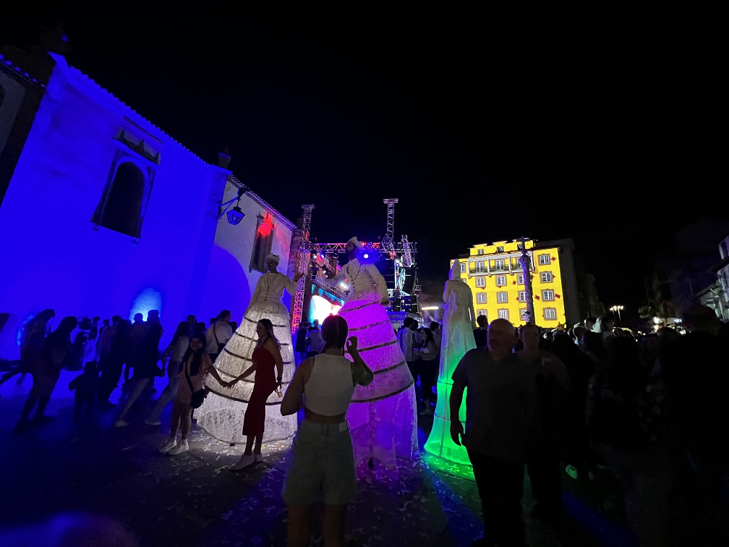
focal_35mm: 13
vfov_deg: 89.9
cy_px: 274
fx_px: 274
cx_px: 364
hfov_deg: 106.2
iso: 1000
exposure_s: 1/33
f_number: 1.8
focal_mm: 1.57
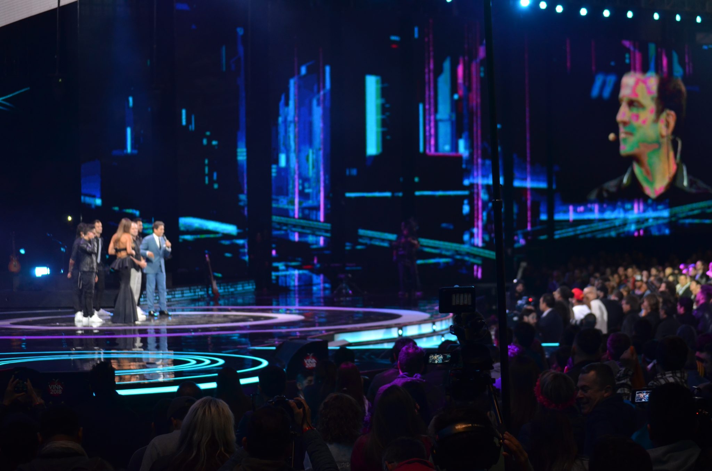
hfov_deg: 24.7
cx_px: 356
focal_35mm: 82
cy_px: 236
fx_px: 1628
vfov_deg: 16.5
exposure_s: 1/125
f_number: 4
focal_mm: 55
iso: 800
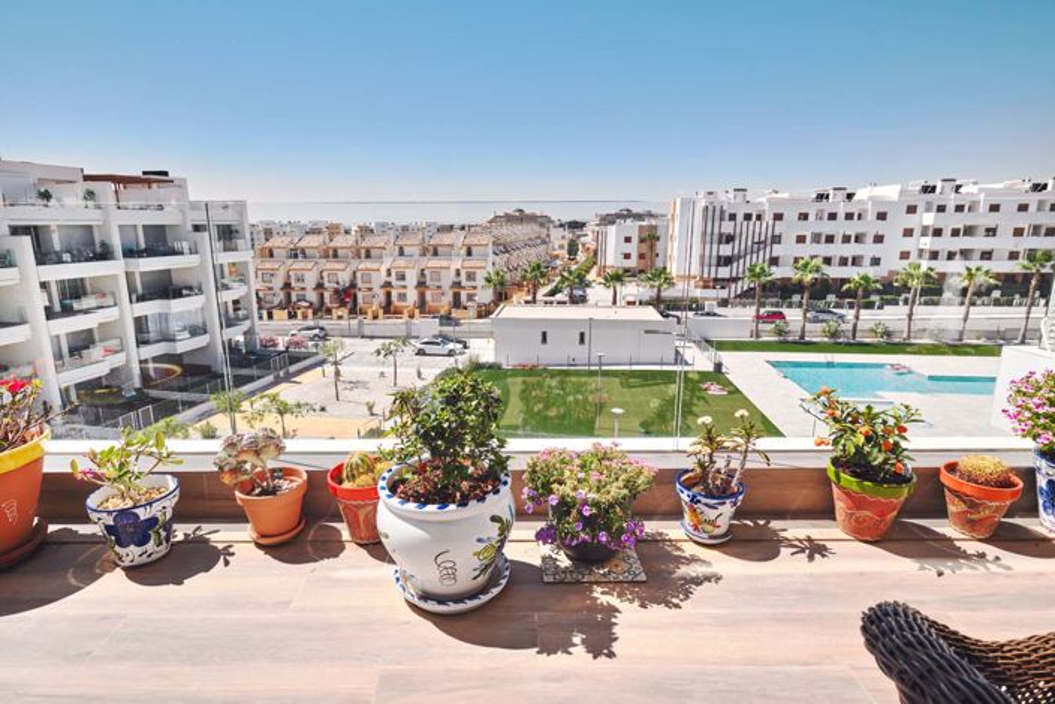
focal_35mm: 17
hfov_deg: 93.3
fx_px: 498
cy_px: 352
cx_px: 528
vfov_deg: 70.4
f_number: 7.1
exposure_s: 1/800
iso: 250
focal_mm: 11.5
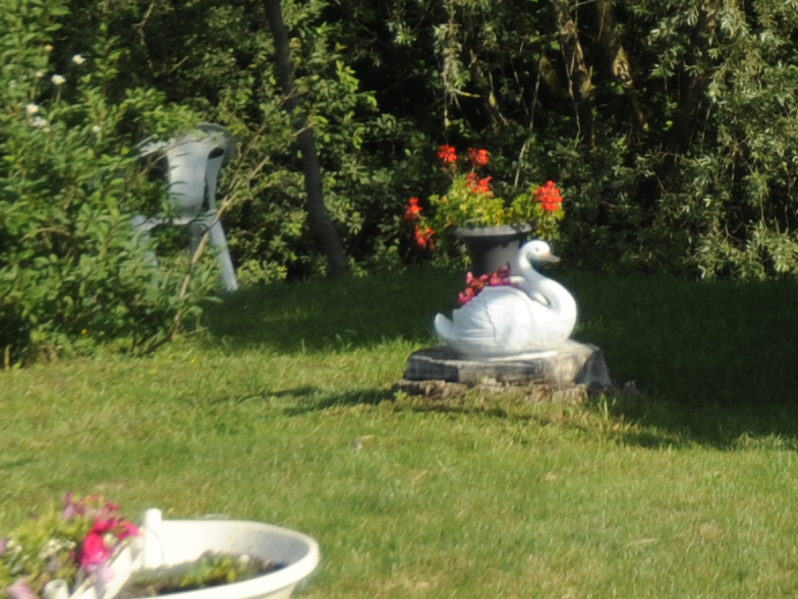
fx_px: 5049
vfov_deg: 6.7
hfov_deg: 9.0
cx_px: 715
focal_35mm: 219
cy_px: -302
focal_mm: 42
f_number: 4.5
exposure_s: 1/1000
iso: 200
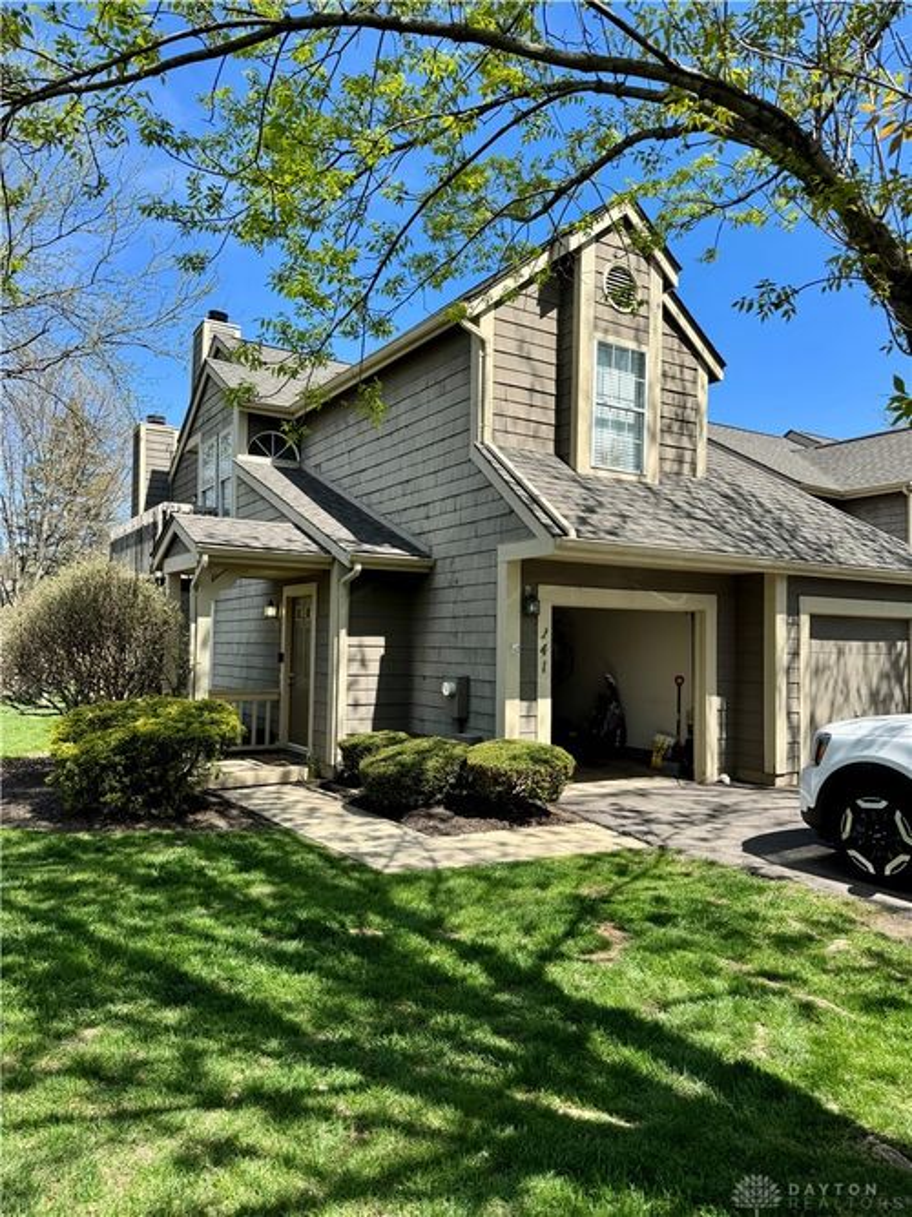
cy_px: 608
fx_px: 843
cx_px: 456
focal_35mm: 24
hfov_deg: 56.8
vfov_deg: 71.6
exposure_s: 1/2174
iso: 80
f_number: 1.78
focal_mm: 6.76
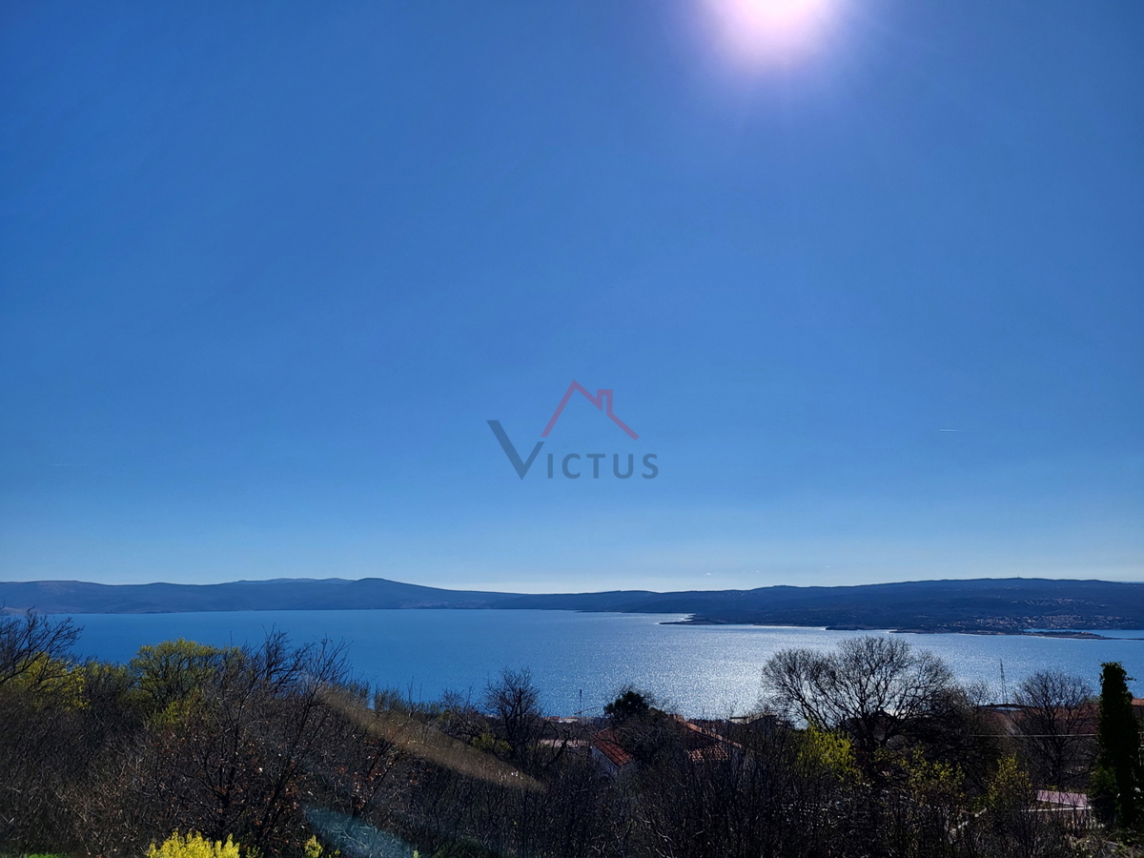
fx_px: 859
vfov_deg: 53.1
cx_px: 572
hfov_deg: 67.3
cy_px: 429
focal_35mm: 26
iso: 40
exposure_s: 1/5610
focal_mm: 5.4
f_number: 1.8
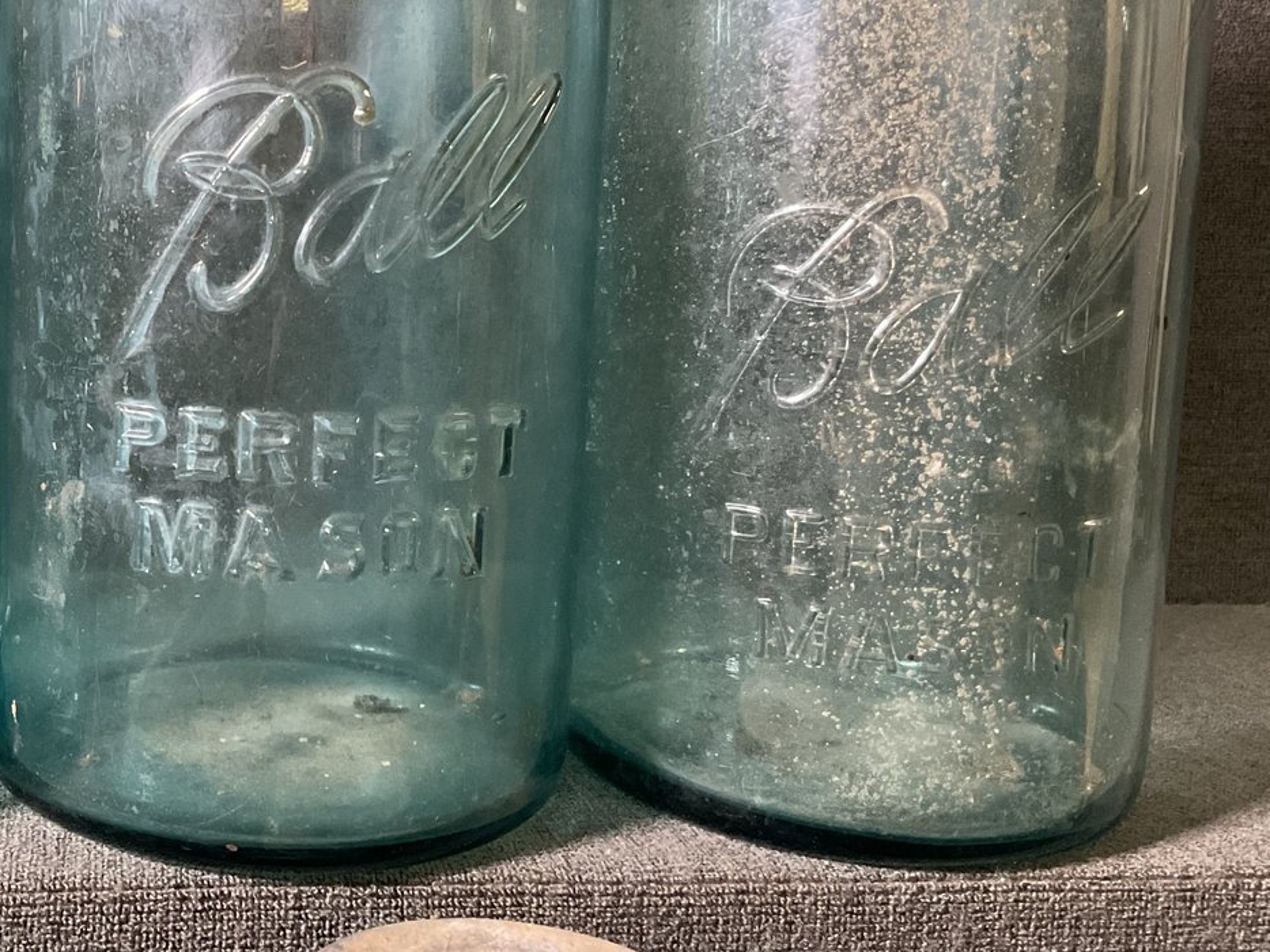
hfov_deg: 38.9
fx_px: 1724
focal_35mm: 47
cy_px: 402
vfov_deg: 30.8
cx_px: 250
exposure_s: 1/40
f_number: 1.8
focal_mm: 3
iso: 200
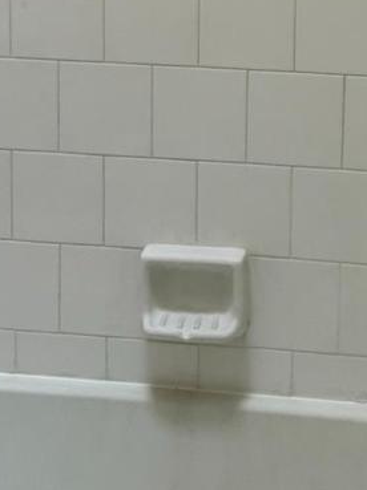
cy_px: -57
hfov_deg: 14.7
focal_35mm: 100
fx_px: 1416
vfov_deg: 18.8
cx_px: 286
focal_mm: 6.76
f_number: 1.78
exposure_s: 1/60
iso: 400
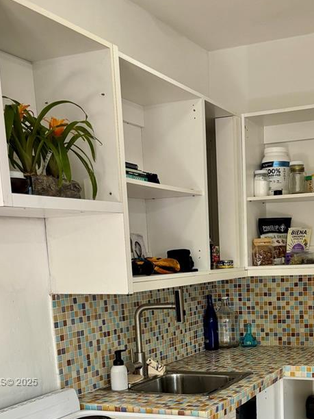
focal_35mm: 51
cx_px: 218
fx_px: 617
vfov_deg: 35.2
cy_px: 383
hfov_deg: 28.3
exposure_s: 1/60
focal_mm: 5.96
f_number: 1.6
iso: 100
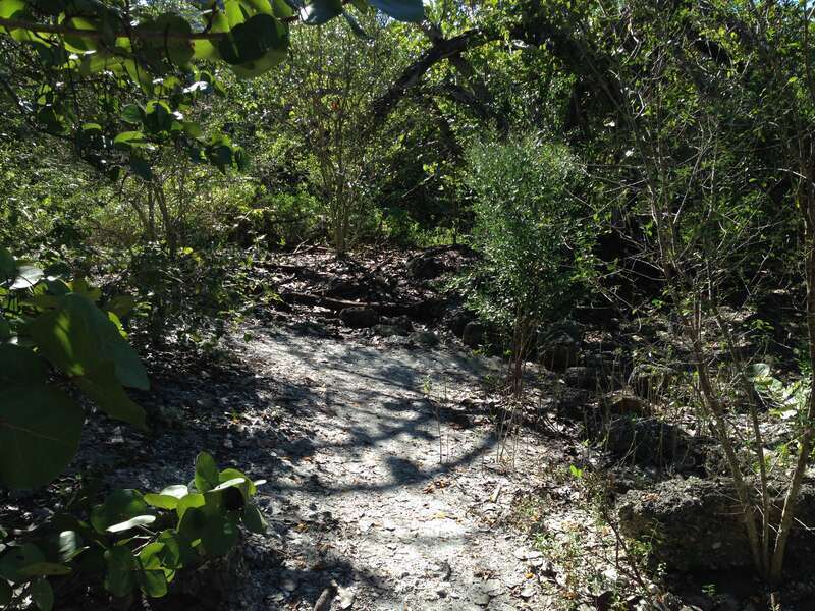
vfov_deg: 42.9
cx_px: 408
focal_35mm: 33
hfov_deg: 55.4
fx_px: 777
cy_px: 306
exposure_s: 1/526
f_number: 2.4
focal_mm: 4.12
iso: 50
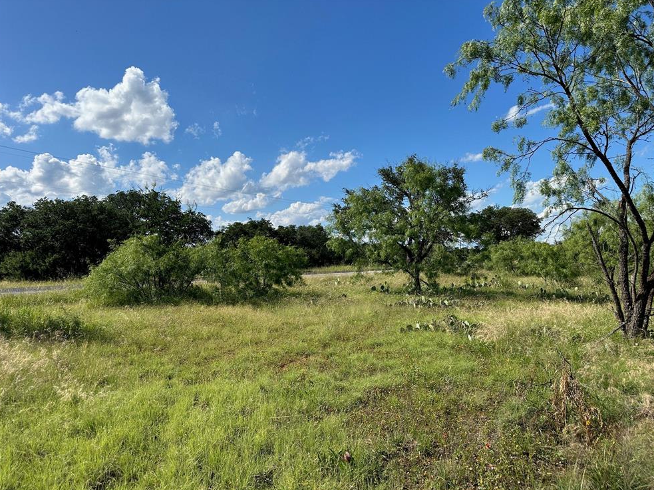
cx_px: 331
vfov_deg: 54.9
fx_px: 472
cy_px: 252
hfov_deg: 69.4
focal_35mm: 25
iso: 80
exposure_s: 1/5263
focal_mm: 6.86
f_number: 1.78
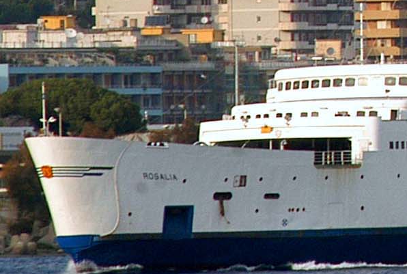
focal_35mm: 1495
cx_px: 839
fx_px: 16949
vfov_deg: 0.9
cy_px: -307
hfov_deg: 1.4
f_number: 10
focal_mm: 200
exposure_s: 1/320
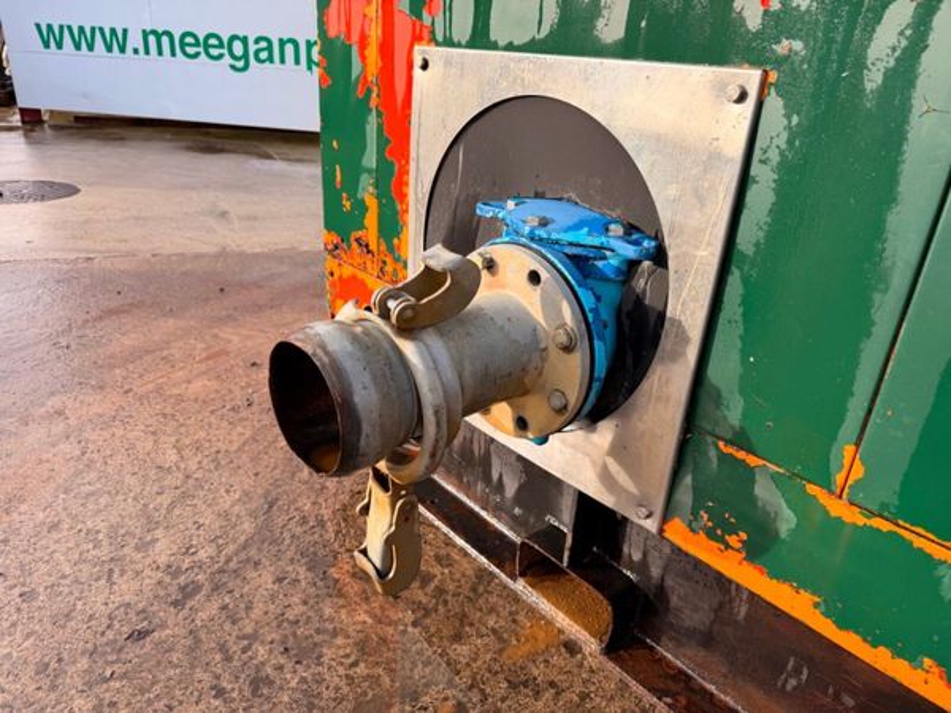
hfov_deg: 71.6
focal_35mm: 24
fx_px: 659
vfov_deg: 56.8
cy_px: 356
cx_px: 476
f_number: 1.78
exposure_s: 1/1046
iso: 80
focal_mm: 6.76
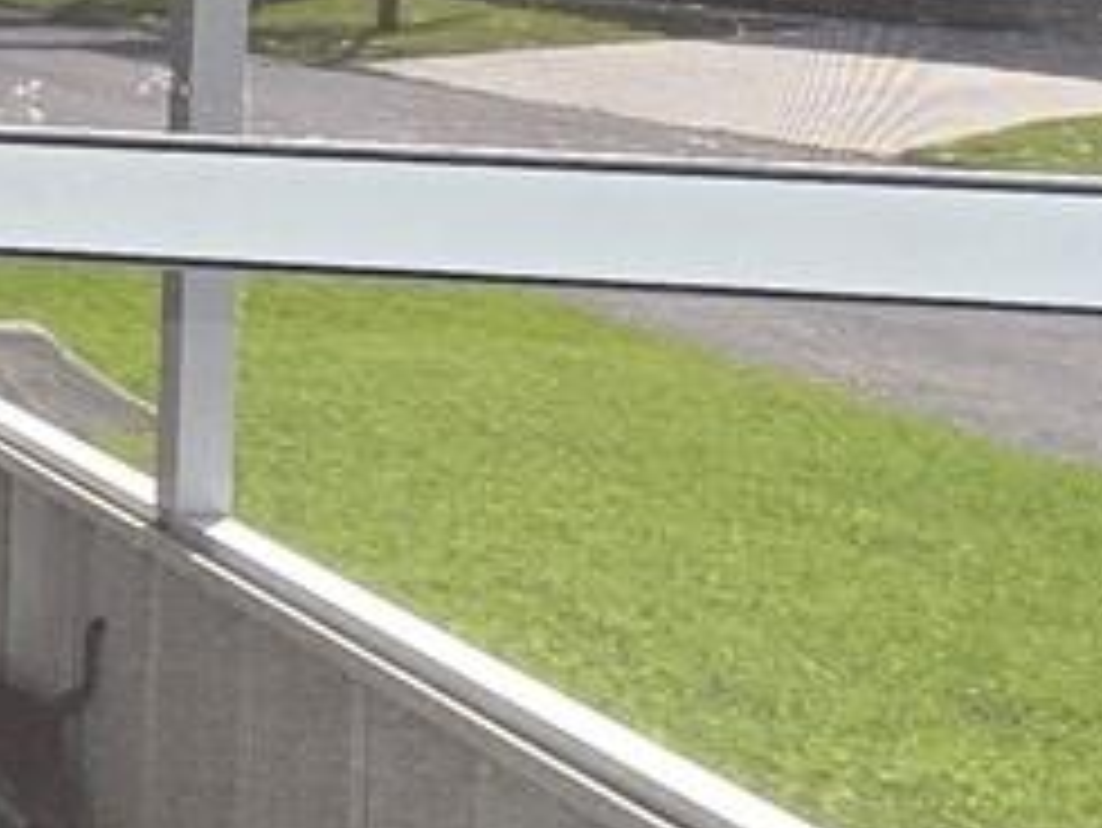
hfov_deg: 13.3
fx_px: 2707
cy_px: -176
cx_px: -1817
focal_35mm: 85
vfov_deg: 16.6
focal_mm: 2.2
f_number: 2.2
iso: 125
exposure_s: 1/2000
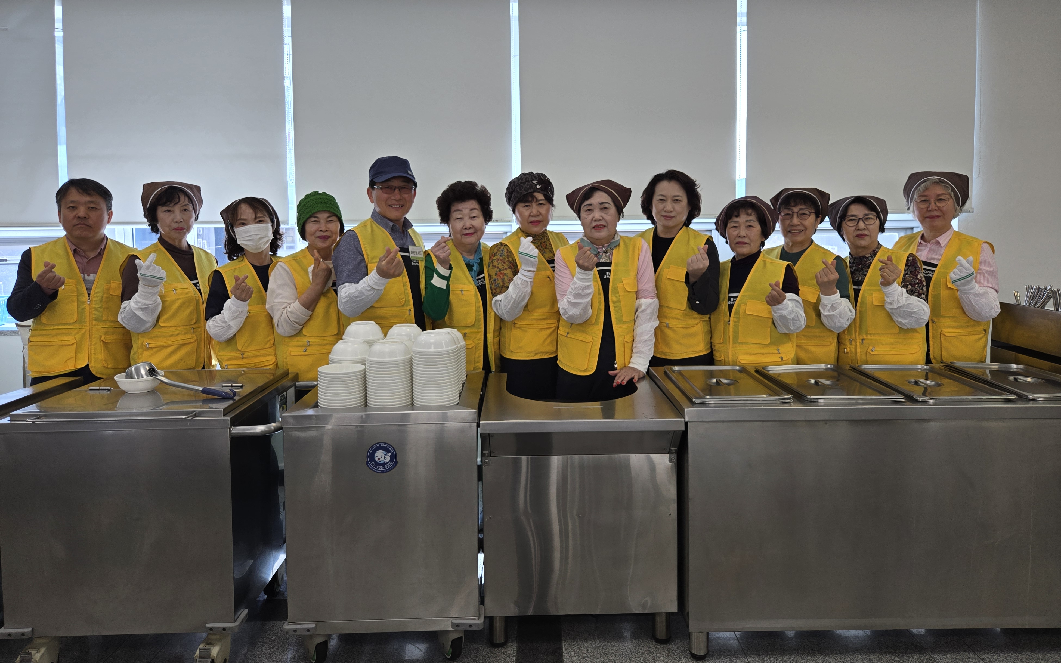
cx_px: 531
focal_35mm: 25
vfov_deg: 49.0
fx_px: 723
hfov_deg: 72.5
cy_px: 271
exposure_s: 1/120
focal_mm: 5.4
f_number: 1.8
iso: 32
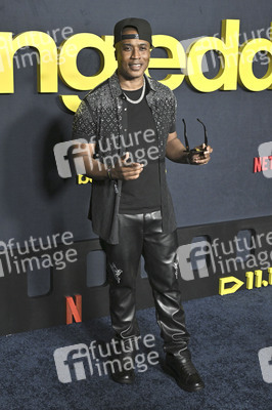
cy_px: 205
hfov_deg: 27.5
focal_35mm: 49
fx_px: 556
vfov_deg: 40.4
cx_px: 136
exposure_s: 1/320
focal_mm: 49
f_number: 5.6
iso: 2500
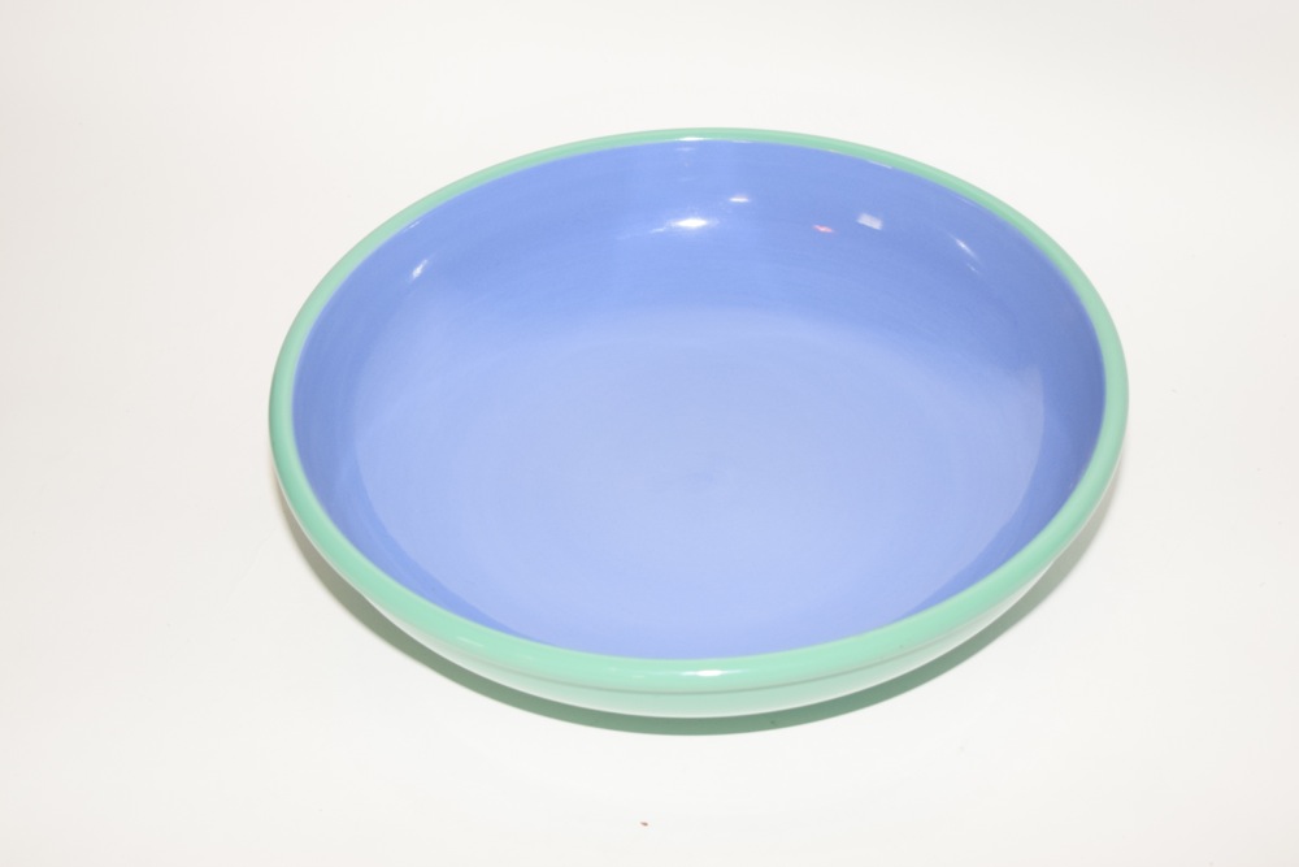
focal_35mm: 68
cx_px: 650
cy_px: 434
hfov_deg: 29.9
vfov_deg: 20.2
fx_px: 2436
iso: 900
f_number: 5
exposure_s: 1/60
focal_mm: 45
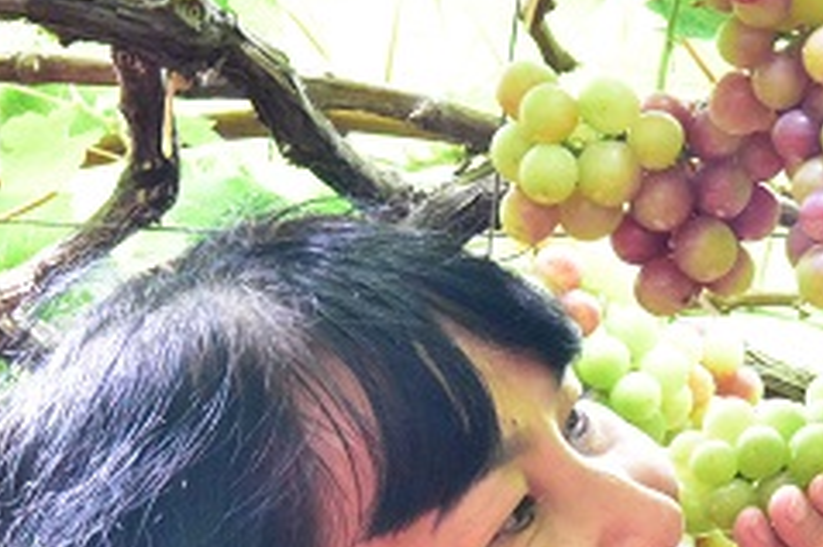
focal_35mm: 176
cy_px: 537
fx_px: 4021
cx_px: 482
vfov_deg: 7.8
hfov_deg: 11.7
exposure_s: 1/6
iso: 12800
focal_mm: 70
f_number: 22
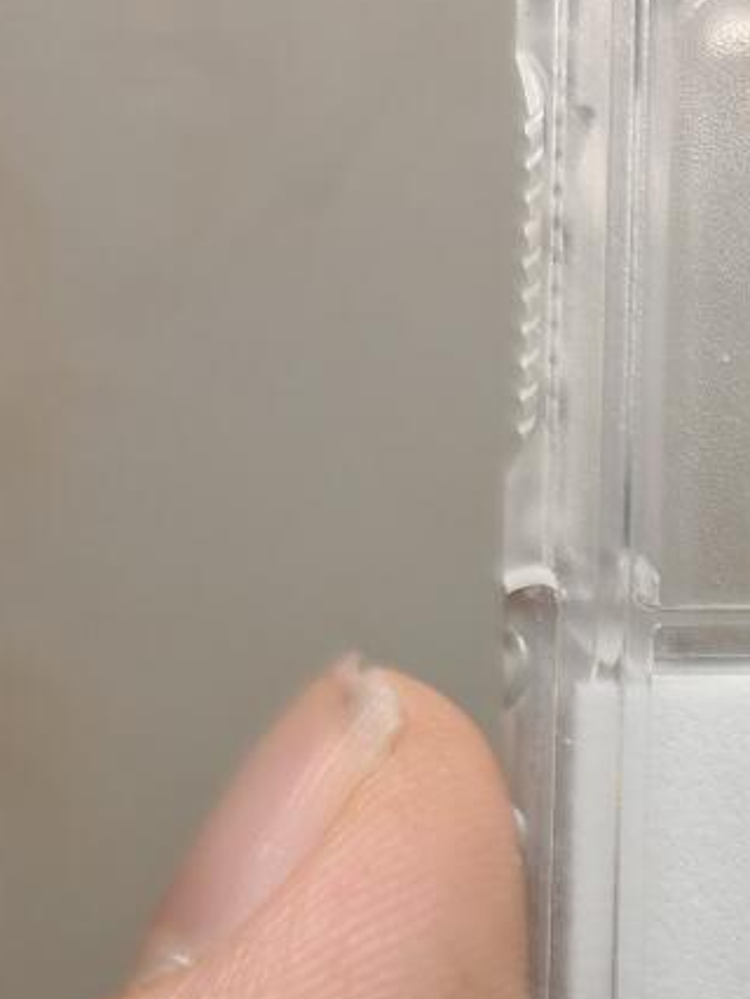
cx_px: 1568
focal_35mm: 114
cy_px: 1606
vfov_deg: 15.6
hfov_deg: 11.5
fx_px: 3290
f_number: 1.6
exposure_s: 1/330
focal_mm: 7.62
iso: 80
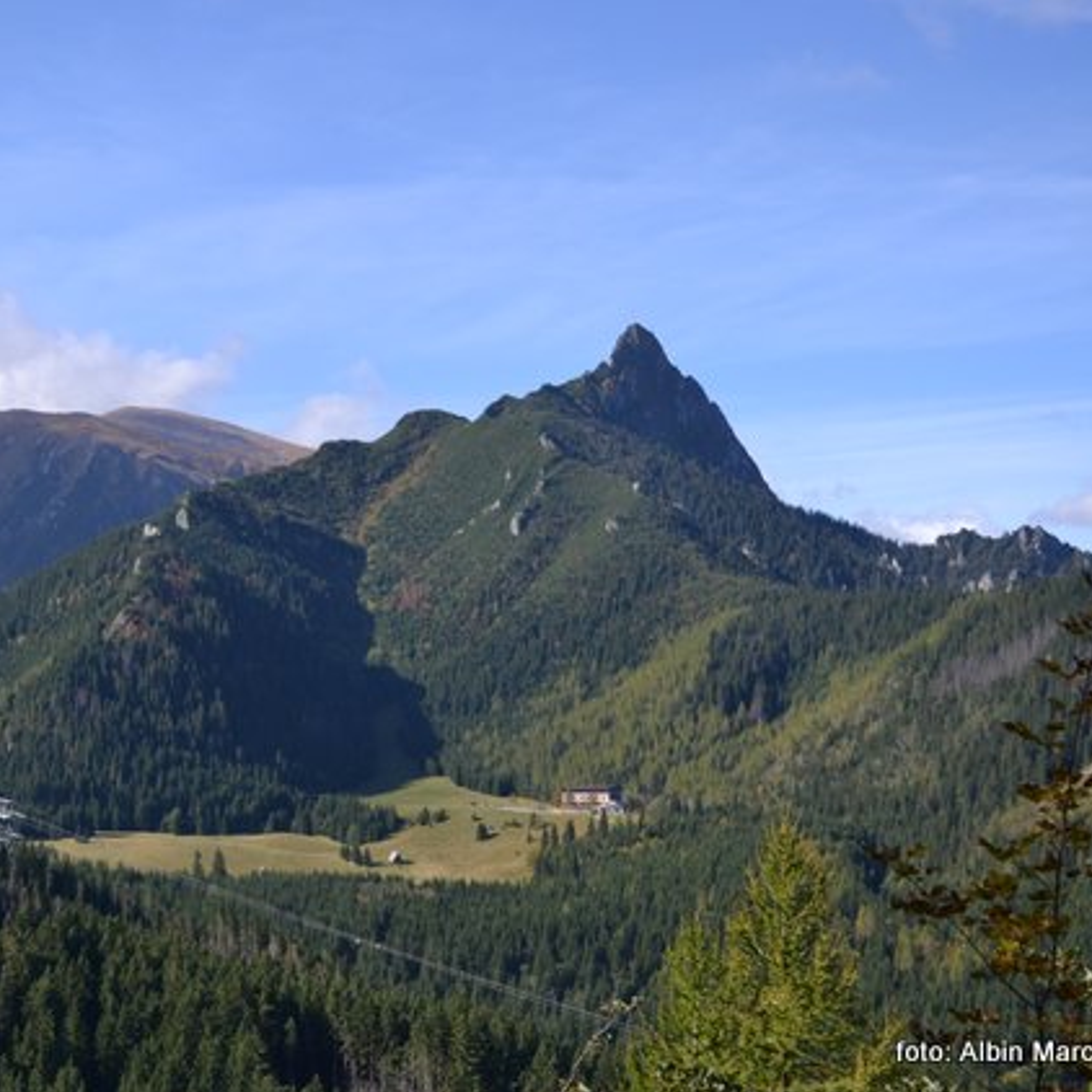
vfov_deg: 25.5
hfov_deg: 25.4
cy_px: 550
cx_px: 367
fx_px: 2414
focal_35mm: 68
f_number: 5.6
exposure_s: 1/1600
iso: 400
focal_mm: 35
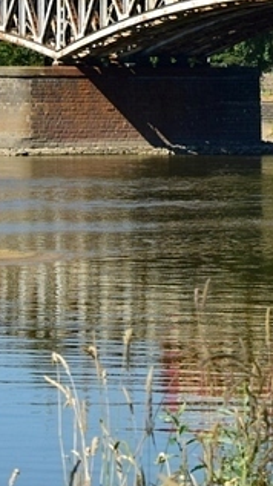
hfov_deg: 5.9
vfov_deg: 10.5
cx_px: 425
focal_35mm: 203
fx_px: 2616
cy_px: 19
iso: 200
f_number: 8
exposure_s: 1/640
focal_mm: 40
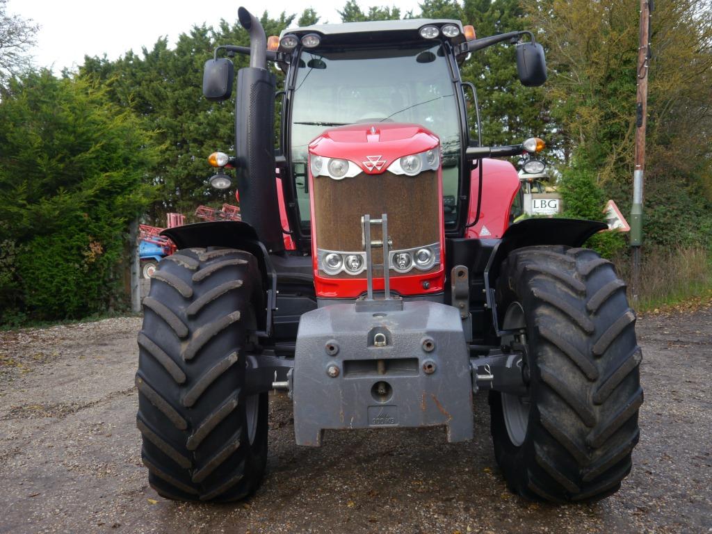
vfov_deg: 39.7
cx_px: 356
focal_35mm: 36
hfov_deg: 51.4
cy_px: 267
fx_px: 740
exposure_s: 1/100
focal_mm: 18
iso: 160
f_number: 4.1
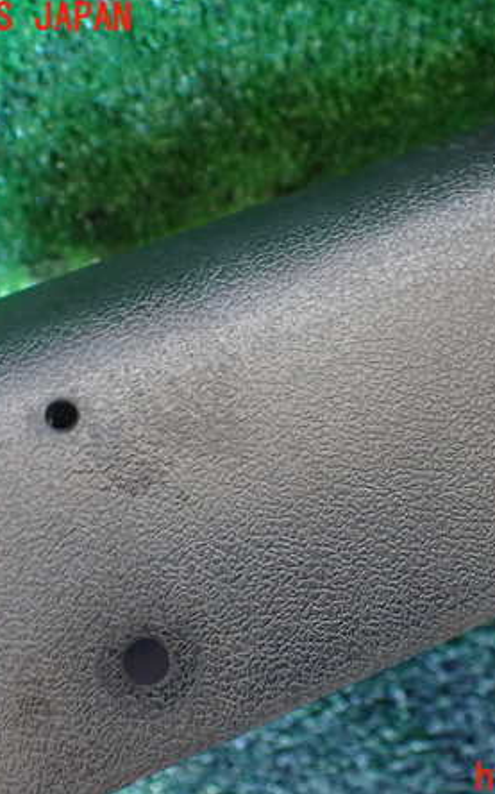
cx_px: 343
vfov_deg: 46.2
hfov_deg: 29.5
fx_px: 929
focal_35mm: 43
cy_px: 399
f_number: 2.3
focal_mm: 5.4
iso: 800
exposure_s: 1/30
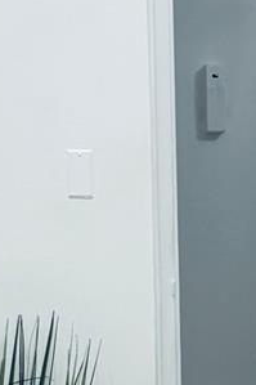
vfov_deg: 14.4
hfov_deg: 9.8
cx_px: 250
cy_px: 426
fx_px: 1484
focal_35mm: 139
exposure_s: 1/120
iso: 125
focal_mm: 5.96
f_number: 1.6
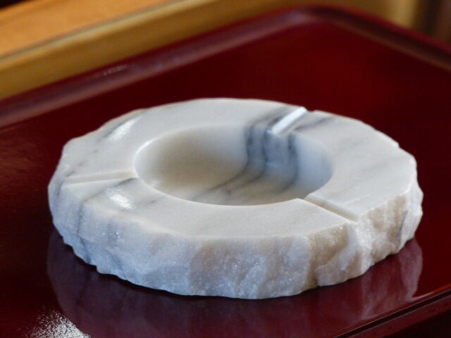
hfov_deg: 6.8
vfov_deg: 5.1
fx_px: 3778
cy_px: 169
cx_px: 226
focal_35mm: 290
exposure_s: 1/50
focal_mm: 52.3
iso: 400
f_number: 2.8
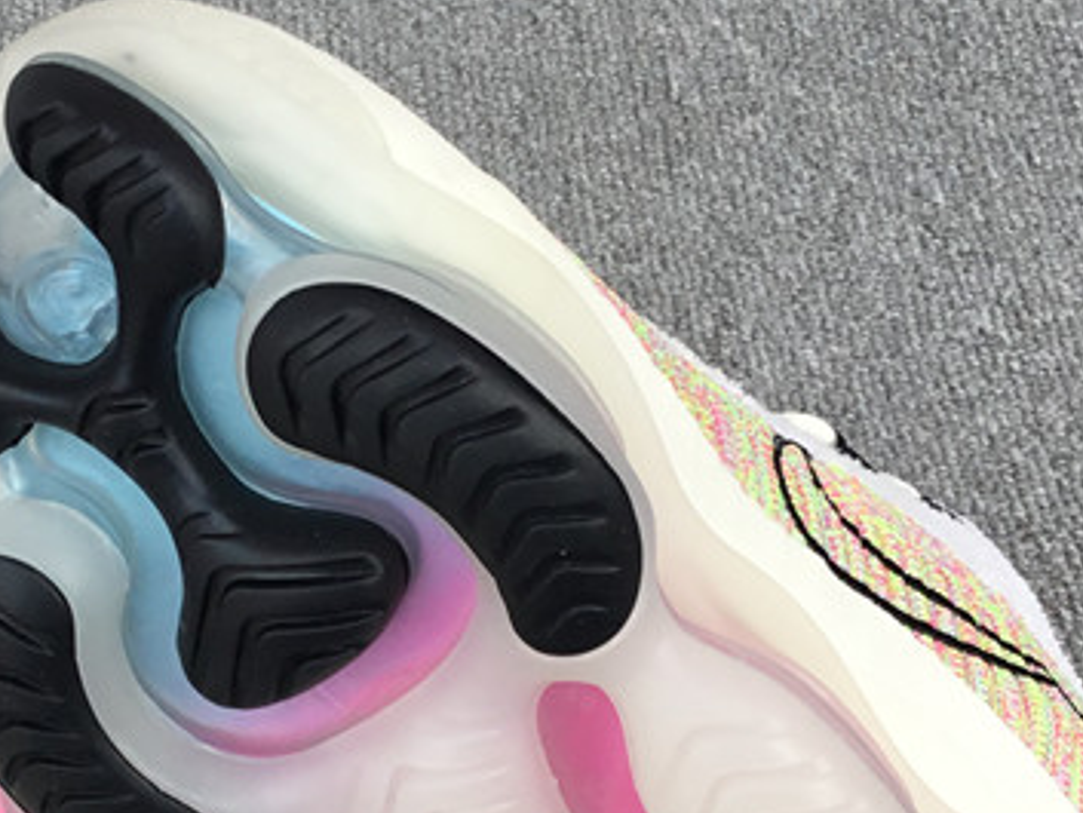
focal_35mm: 79
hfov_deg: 24.6
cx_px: 390
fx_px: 2472
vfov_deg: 18.4
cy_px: 686
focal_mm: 3.3
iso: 25
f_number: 2.4
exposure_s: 1/426
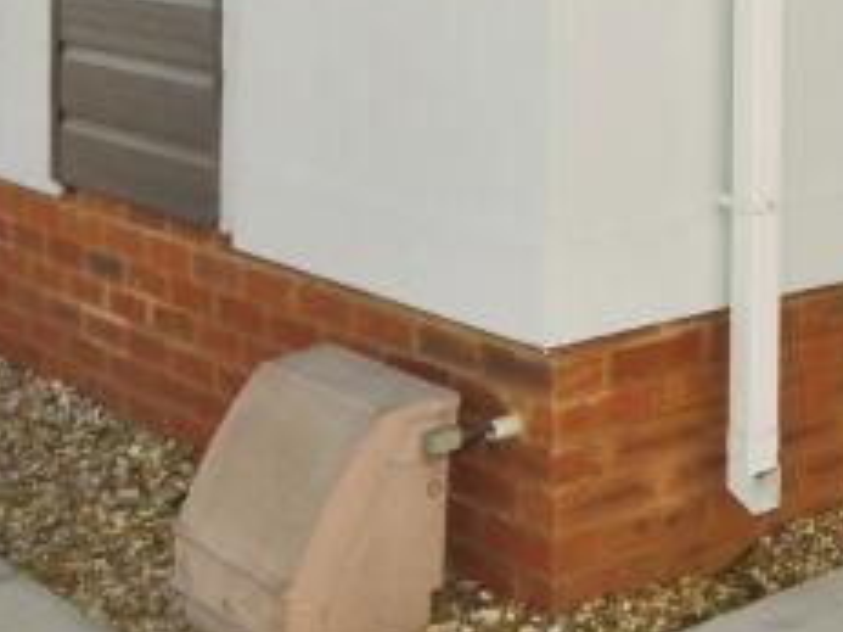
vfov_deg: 21.2
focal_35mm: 64
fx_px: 1558
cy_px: -144
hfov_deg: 25.5
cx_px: 1128
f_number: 18
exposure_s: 1/250
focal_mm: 10
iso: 800
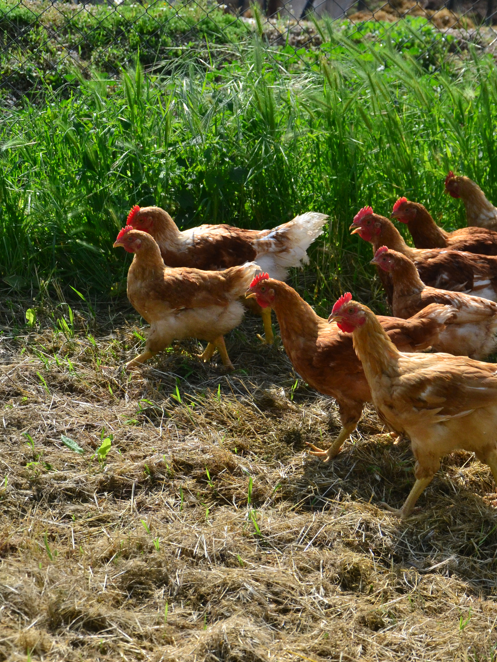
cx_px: 366
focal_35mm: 91
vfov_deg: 21.5
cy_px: 331
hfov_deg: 16.2
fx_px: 1742
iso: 800
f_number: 4.8
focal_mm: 42
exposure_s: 1/4000
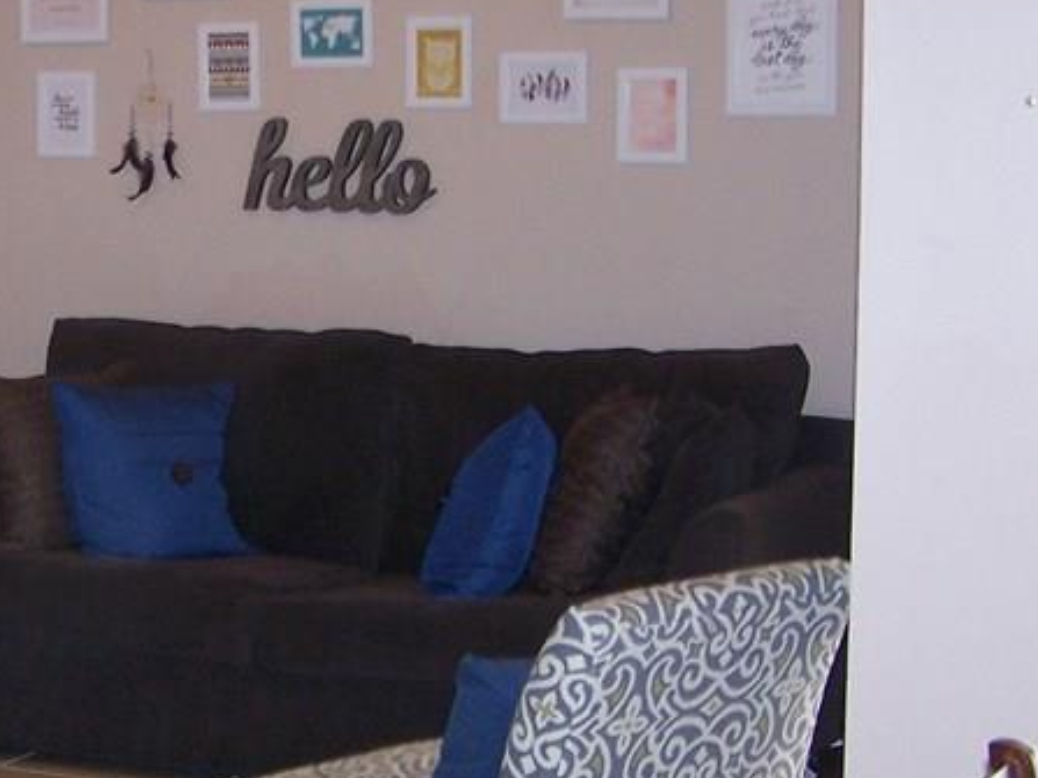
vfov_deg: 17.0
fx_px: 2608
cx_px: 137
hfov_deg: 22.1
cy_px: 420
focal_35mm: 87
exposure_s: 1/60
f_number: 2.8
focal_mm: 6.3
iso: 140
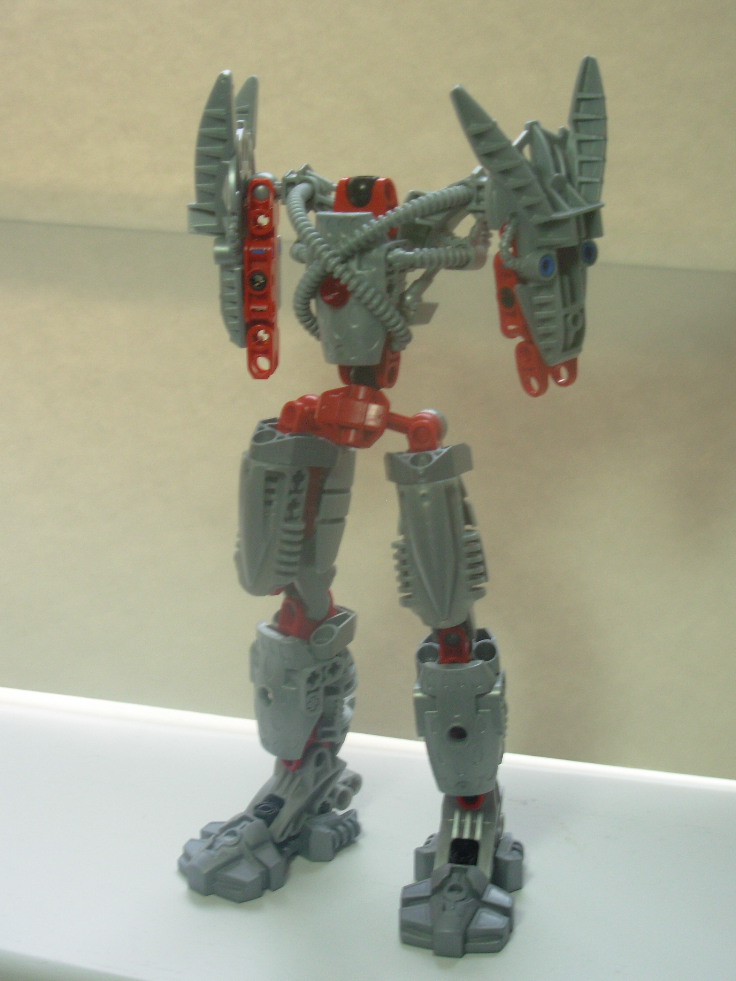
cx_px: 368
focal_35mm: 70
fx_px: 1984
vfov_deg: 27.8
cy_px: 490
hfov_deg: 21.0
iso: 71
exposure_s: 1/45.3
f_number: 3.5
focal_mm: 11.5
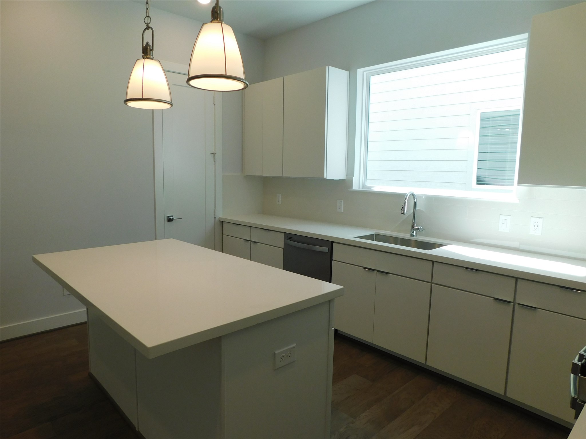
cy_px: 220
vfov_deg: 58.9
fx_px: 389
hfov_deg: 73.9
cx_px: 293
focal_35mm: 23
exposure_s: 1/100
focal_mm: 4
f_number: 3
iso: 125
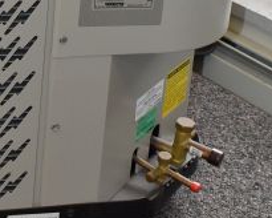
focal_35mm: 111
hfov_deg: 17.1
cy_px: -53
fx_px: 892
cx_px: 22
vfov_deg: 13.5
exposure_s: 1/125
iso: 720
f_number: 5.6
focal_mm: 21
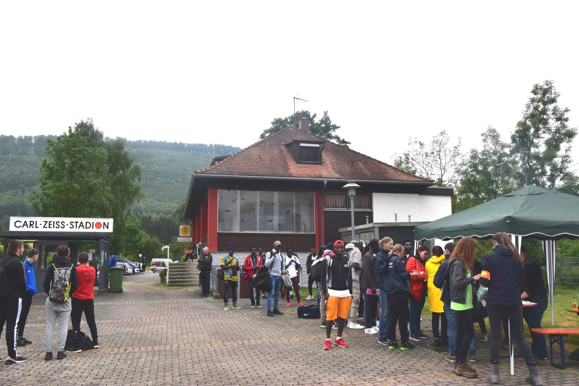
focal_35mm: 27
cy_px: 193
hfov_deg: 67.4
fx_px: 434
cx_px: 290
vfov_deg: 47.9
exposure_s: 1/320
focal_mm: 18
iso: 400
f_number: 10
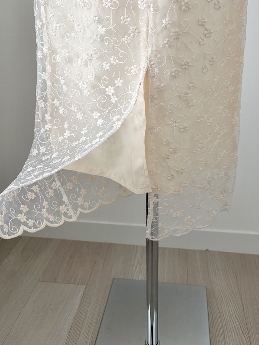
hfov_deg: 53.1
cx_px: 130
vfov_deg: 67.3
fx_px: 259
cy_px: 172
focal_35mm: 26
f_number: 1.6
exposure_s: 1/60
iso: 250
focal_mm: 5.96
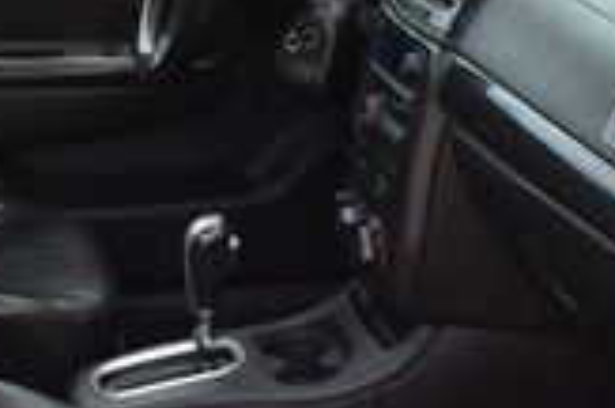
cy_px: 283
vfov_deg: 11.0
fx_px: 2114
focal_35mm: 124
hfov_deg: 16.3
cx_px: 64
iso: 400
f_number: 6.3
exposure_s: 1/15
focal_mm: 21
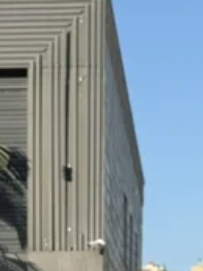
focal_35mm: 200
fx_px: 1562
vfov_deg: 9.6
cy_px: 431
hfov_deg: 7.4
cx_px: 30
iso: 100
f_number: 1.78
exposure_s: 1/2667
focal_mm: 6.76
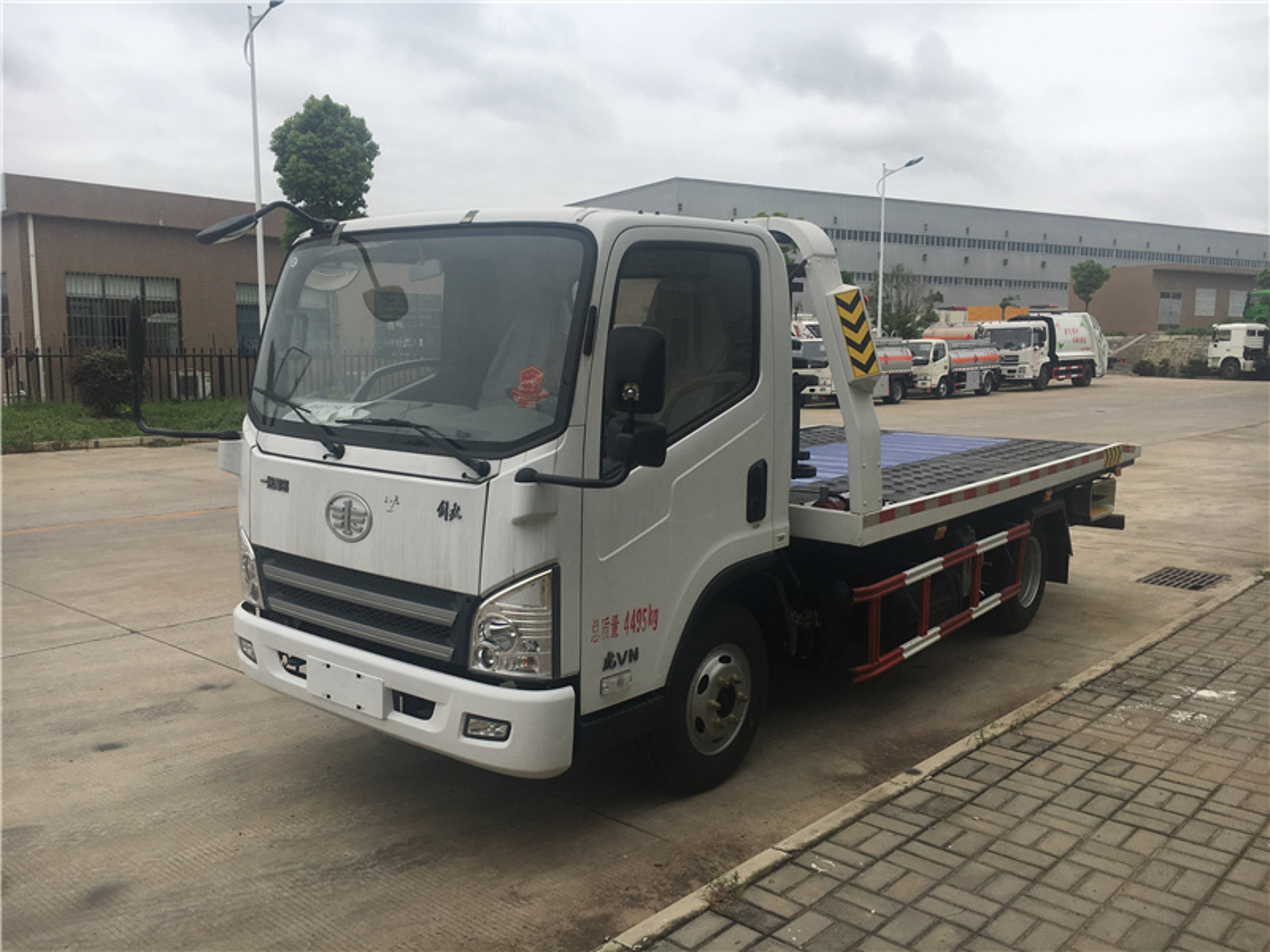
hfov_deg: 61.7
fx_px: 1064
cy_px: 476
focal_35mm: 29
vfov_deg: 48.2
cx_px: 635
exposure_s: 1/557
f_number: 2.2
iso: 25
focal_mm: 4.15
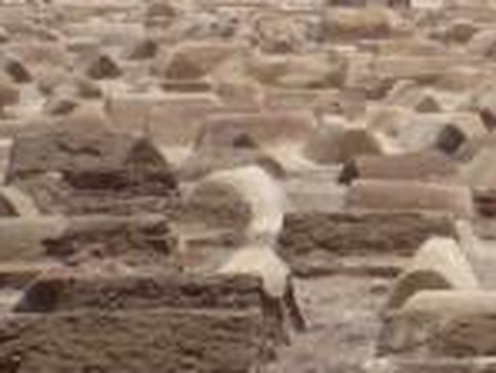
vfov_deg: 9.7
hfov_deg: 11.6
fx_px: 2151
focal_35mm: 150
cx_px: 1032
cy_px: -160
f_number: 8
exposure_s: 1/400
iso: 100
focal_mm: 5.8
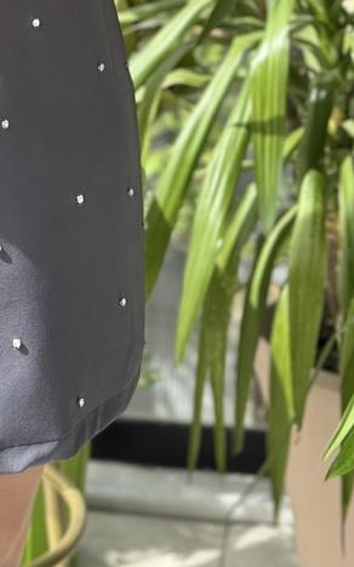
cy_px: -220
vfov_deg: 13.8
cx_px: -53
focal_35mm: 145
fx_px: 2241
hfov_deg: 8.9
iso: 64
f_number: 1.78
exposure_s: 1/341
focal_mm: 6.86
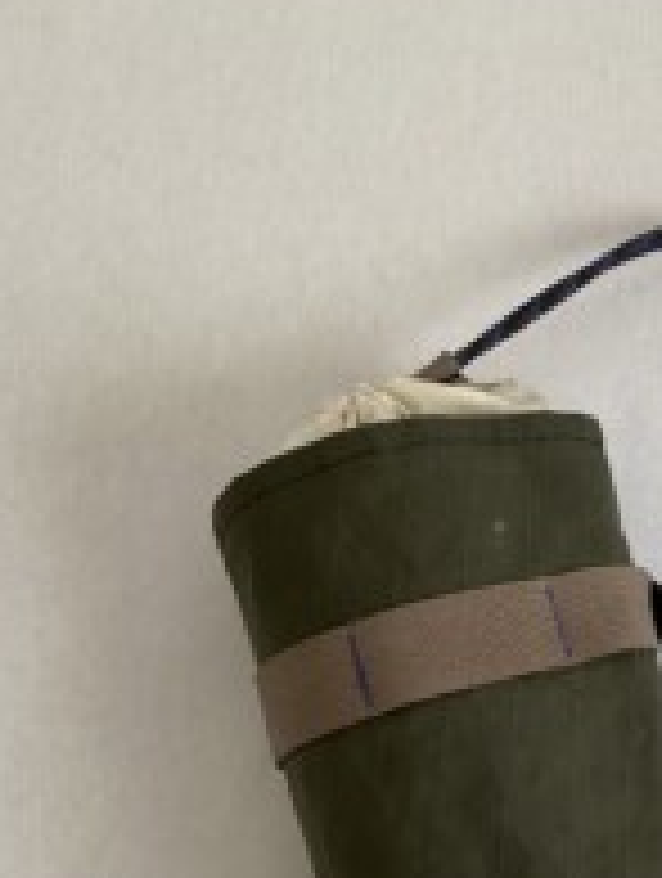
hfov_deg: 30.2
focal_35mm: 47
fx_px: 1195
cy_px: 732
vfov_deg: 38.5
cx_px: 538
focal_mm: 4.25
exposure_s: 1/90
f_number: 1.8
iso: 125
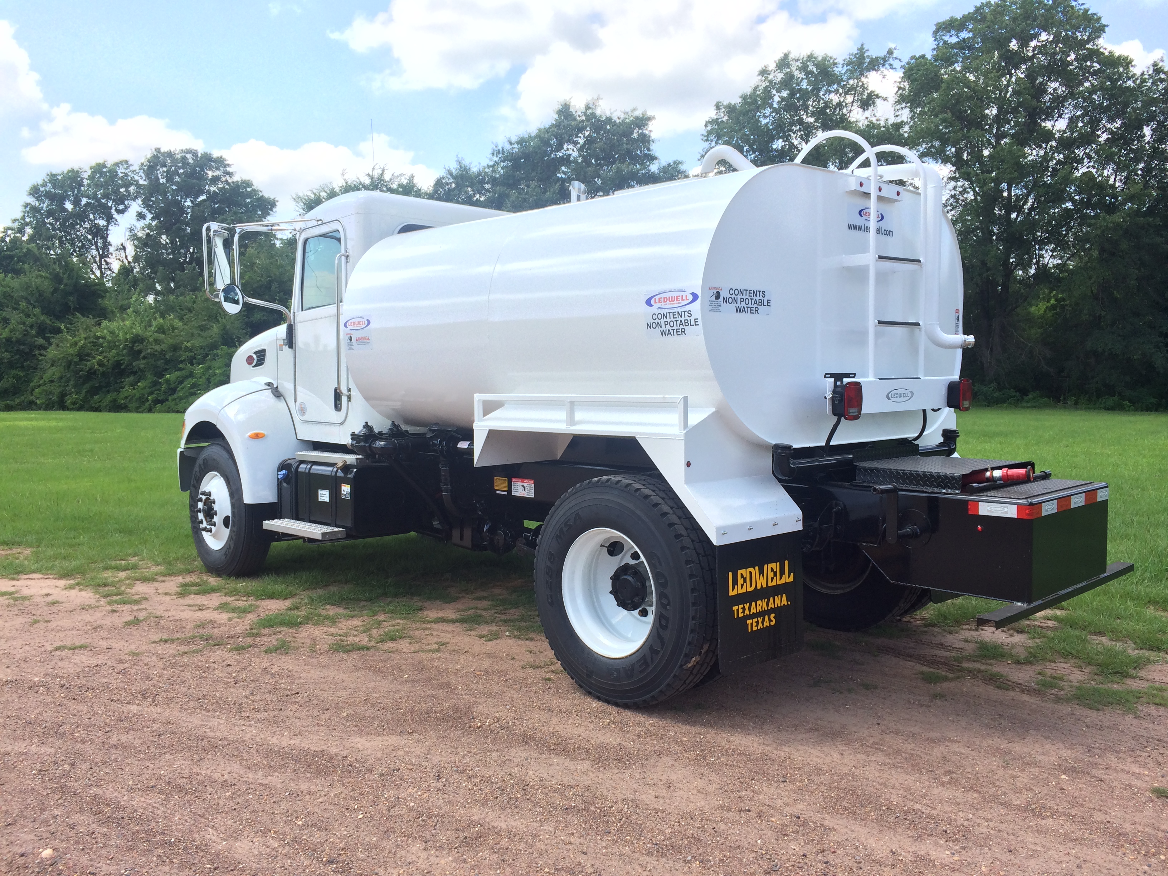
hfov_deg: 60.0
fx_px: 1012
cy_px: 438
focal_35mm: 30
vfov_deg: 46.8
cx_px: 584
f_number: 2.2
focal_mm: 4.12
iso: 32
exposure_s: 1/746
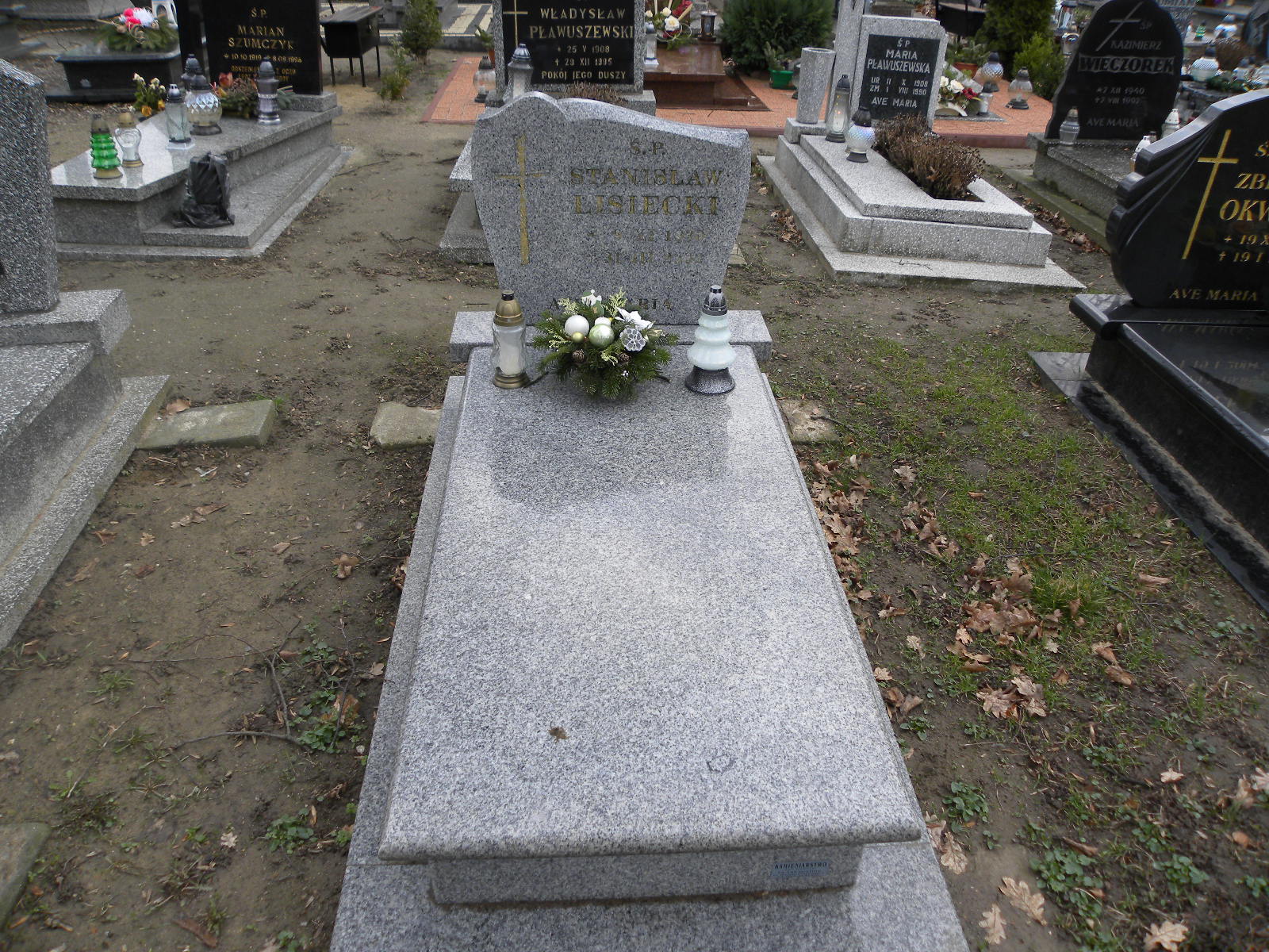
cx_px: 634
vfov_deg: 53.1
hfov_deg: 67.3
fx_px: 953
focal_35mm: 26
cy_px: 476
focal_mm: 4.6
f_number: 2.8
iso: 73
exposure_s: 1/86
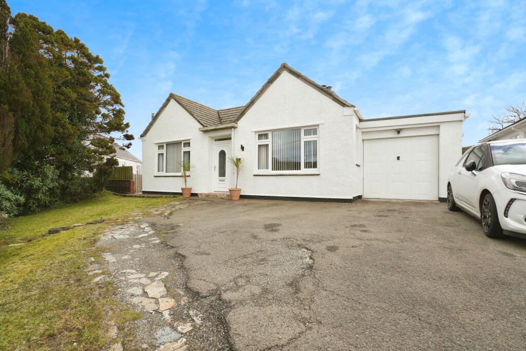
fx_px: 234
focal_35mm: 16
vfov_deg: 73.8
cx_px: 263
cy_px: 176
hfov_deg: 96.7
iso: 2000
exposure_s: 1/1000
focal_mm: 16
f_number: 9
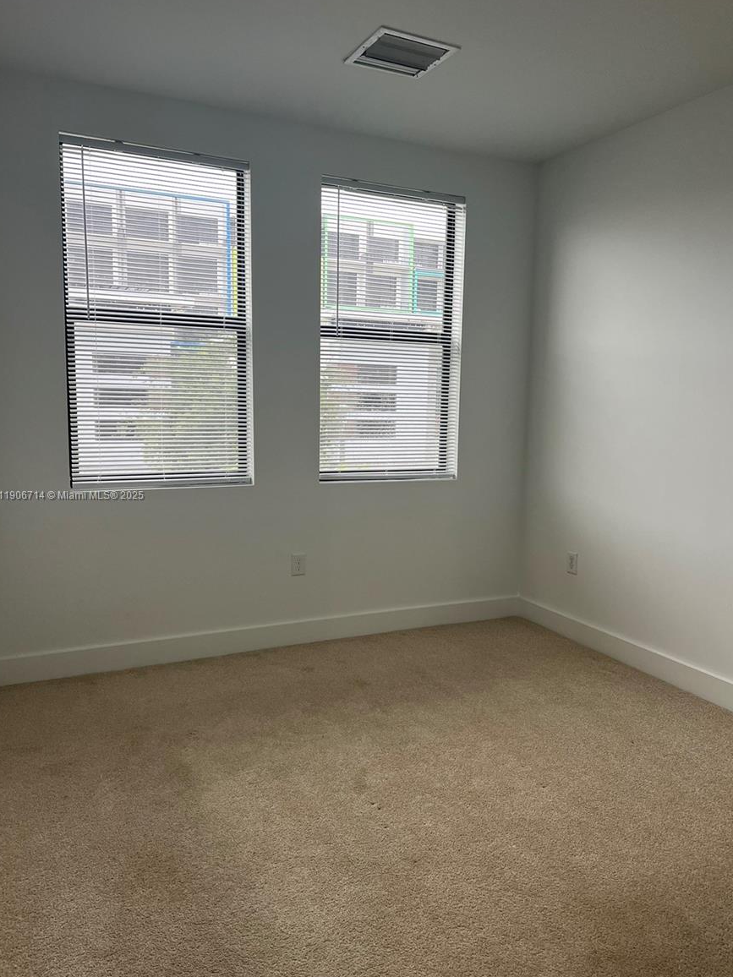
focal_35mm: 27
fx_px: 762
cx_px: 369
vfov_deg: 65.3
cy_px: 496
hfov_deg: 51.4
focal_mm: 5.7
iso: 80
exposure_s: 1/120
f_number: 1.5
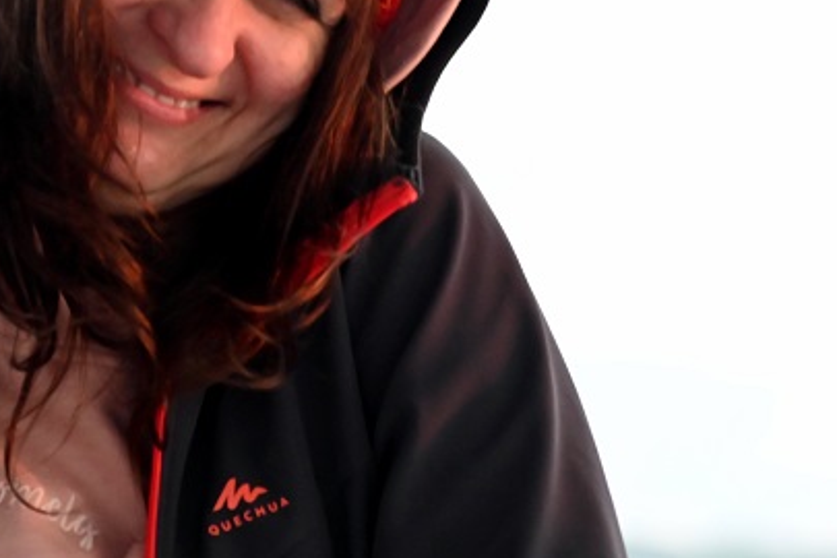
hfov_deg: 9.2
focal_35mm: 223
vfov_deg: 6.1
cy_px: 2
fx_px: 5184
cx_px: 254
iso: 3200
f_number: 4.5
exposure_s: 1/125
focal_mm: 95
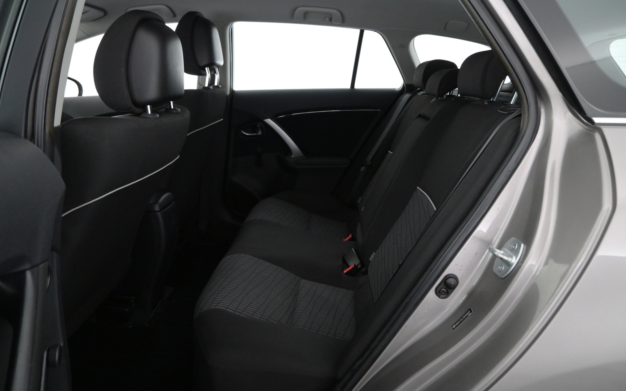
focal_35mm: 25
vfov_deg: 49.3
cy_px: 199
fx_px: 427
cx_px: 315
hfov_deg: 72.5
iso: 2500
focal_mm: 16
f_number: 4
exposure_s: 1/60
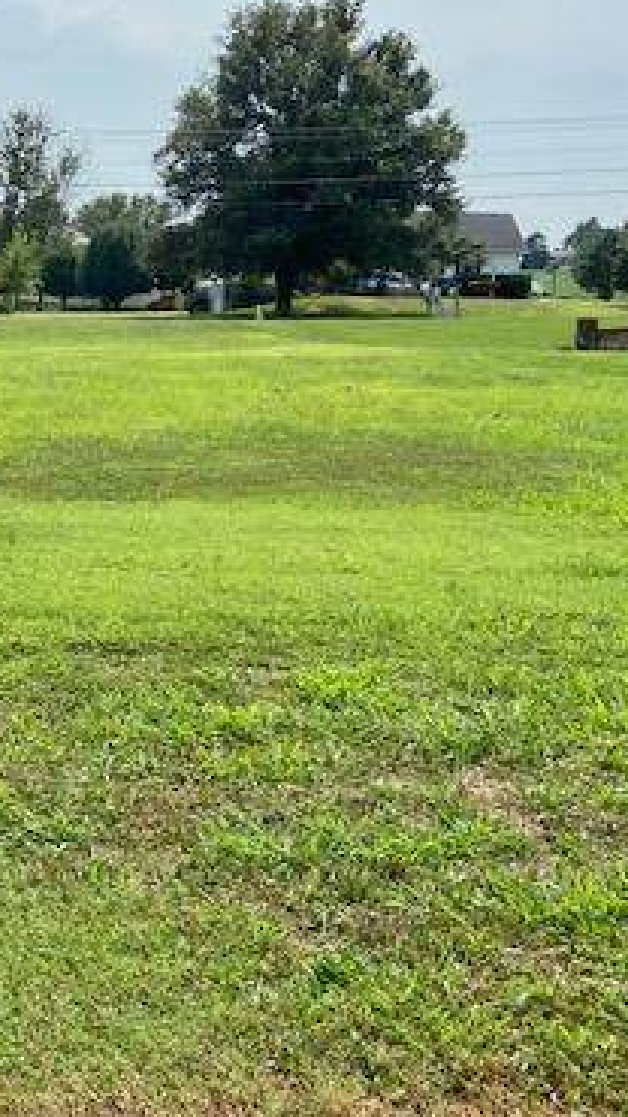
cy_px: 507
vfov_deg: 42.1
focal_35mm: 49
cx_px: -91
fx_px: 1451
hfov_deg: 22.8
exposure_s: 1/3984
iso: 32
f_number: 1.8
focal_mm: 4.25
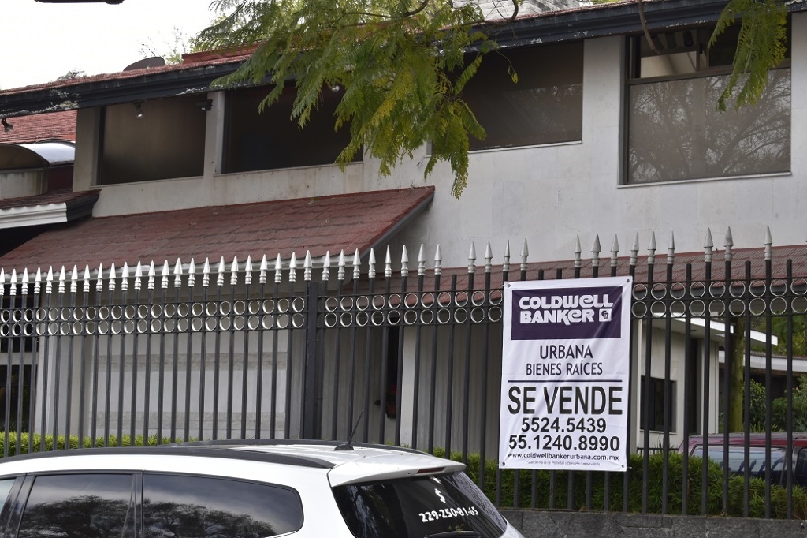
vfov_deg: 18.2
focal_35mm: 75
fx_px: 1681
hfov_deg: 27.0
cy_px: 269
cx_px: 404
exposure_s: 1/125
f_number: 9
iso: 400
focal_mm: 50
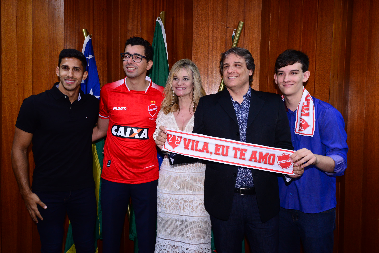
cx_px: 190
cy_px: 126
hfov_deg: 61.9
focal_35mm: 30
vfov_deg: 43.6
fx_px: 316
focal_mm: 30
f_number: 7.1
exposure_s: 1/60
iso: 2500
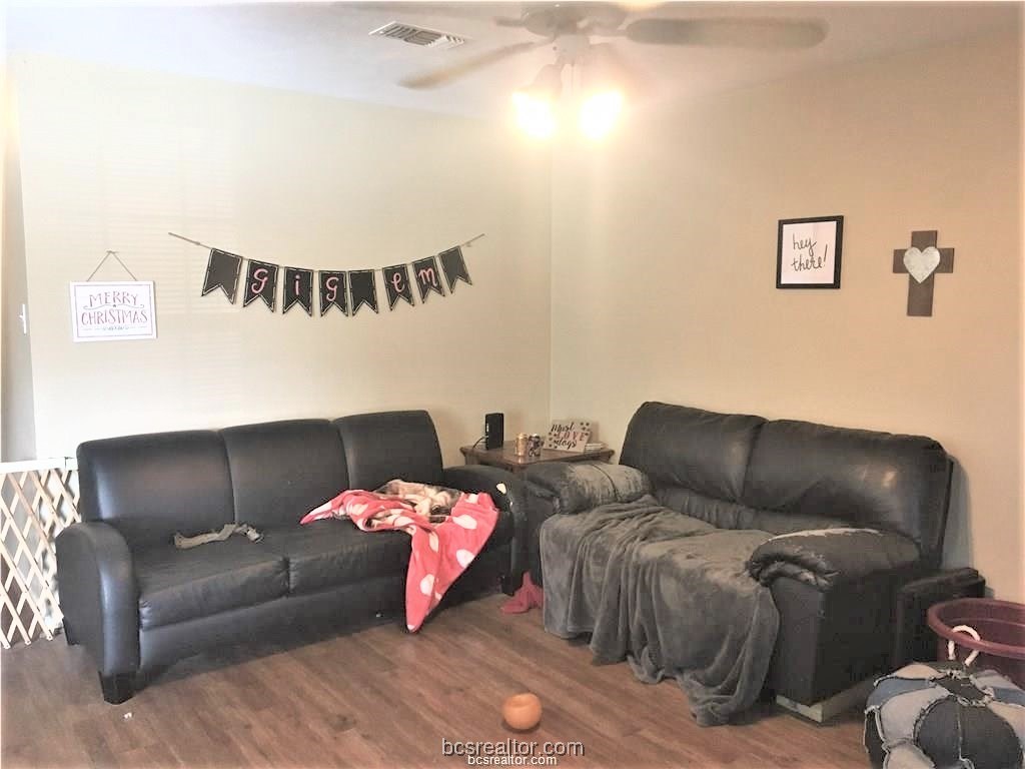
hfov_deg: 61.7
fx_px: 859
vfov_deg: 48.2
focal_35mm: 29
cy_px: 384
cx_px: 512
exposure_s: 1/30
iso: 160
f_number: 2.2
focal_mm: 4.15
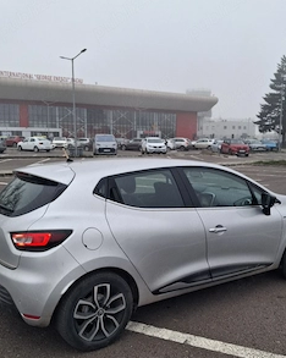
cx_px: 156
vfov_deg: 50.0
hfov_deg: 41.1
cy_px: 214
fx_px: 381
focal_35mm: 36
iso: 32
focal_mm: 4
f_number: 1.8
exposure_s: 1/100
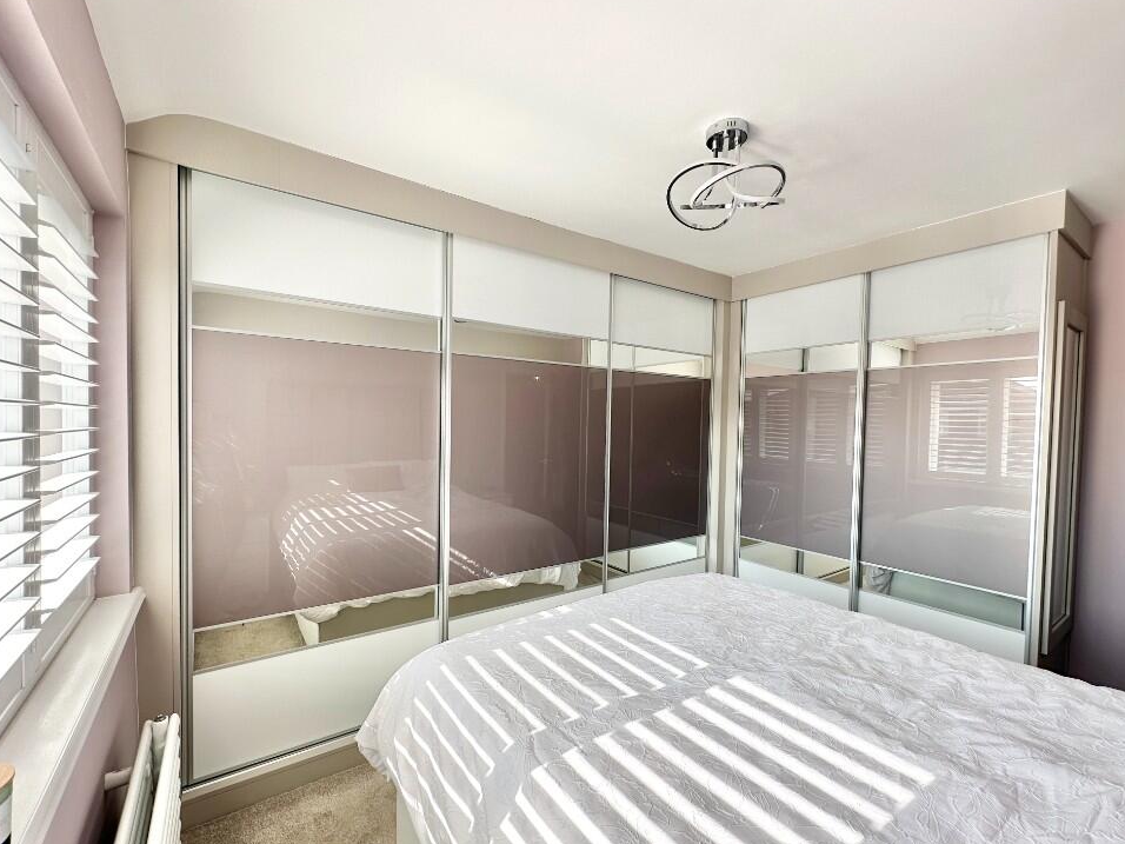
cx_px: 534
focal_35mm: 15
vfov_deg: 81.7
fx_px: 487
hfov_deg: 98.1
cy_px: 436
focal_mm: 2.22
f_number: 2.2
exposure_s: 1/271
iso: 40
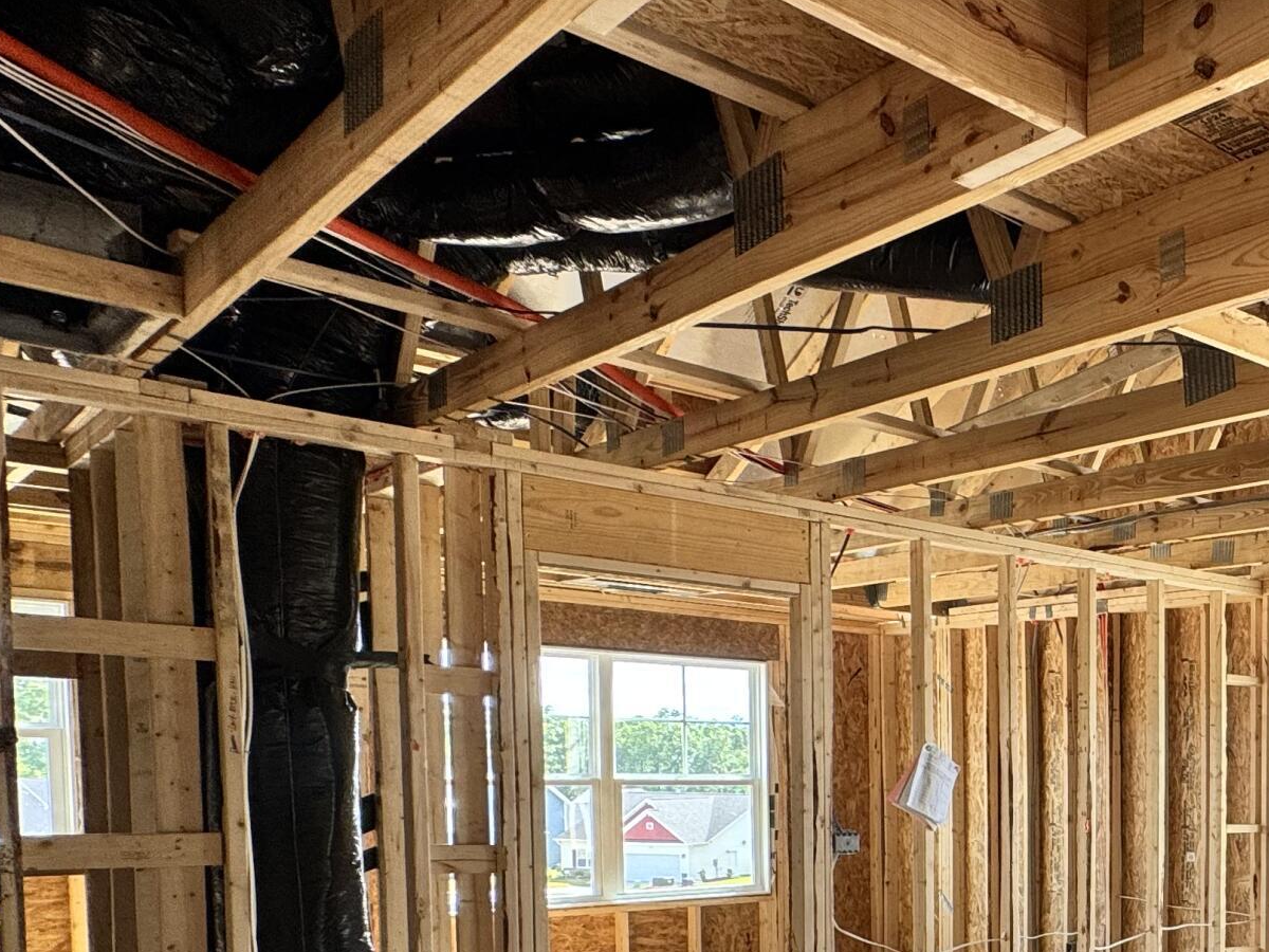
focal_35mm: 35
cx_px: 1474
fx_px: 1283
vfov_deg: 38.1
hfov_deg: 39.9
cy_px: 845
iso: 64
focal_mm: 2.22
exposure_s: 1/99
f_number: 2.2
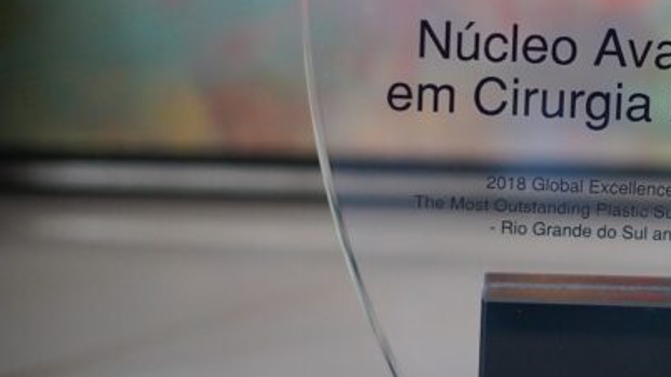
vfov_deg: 12.1
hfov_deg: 20.8
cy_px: 123
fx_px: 1779
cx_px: 623
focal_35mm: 100
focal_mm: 50
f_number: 2
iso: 3200
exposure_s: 1/160
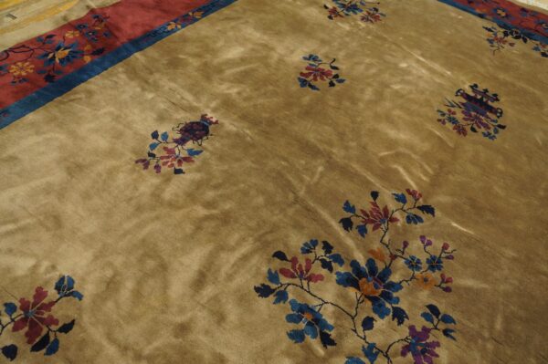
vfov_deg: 47.9
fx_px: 411
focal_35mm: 27
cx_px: 274
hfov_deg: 67.4
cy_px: 182
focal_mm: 18
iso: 1250
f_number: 4
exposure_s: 1/60
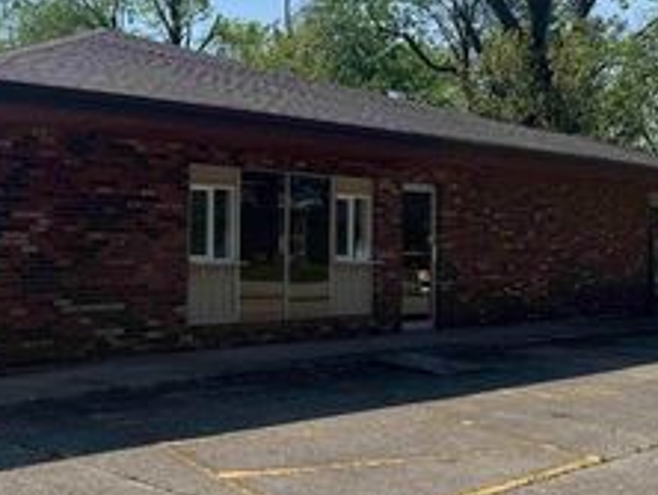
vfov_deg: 27.1
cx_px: 178
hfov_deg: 34.9
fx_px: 1028
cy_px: 218
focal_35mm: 54
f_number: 1.78
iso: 80
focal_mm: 6.76
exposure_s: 1/7937
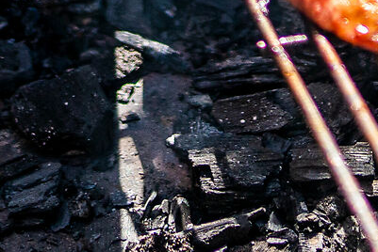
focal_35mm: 314
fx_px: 3299
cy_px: -492
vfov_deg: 4.2
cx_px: 332
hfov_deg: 6.5
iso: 250
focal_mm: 35
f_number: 1.8
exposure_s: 1/2000
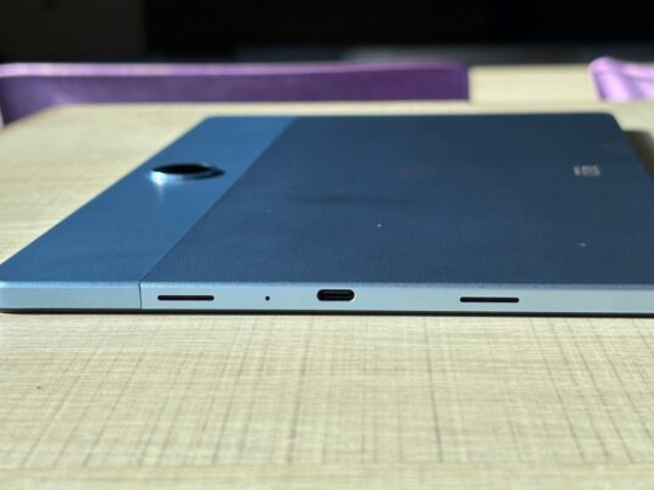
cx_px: 345
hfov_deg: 29.0
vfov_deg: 21.9
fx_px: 1266
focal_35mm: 67
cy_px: 232
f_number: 1.6
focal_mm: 5.96
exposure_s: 1/1111
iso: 32
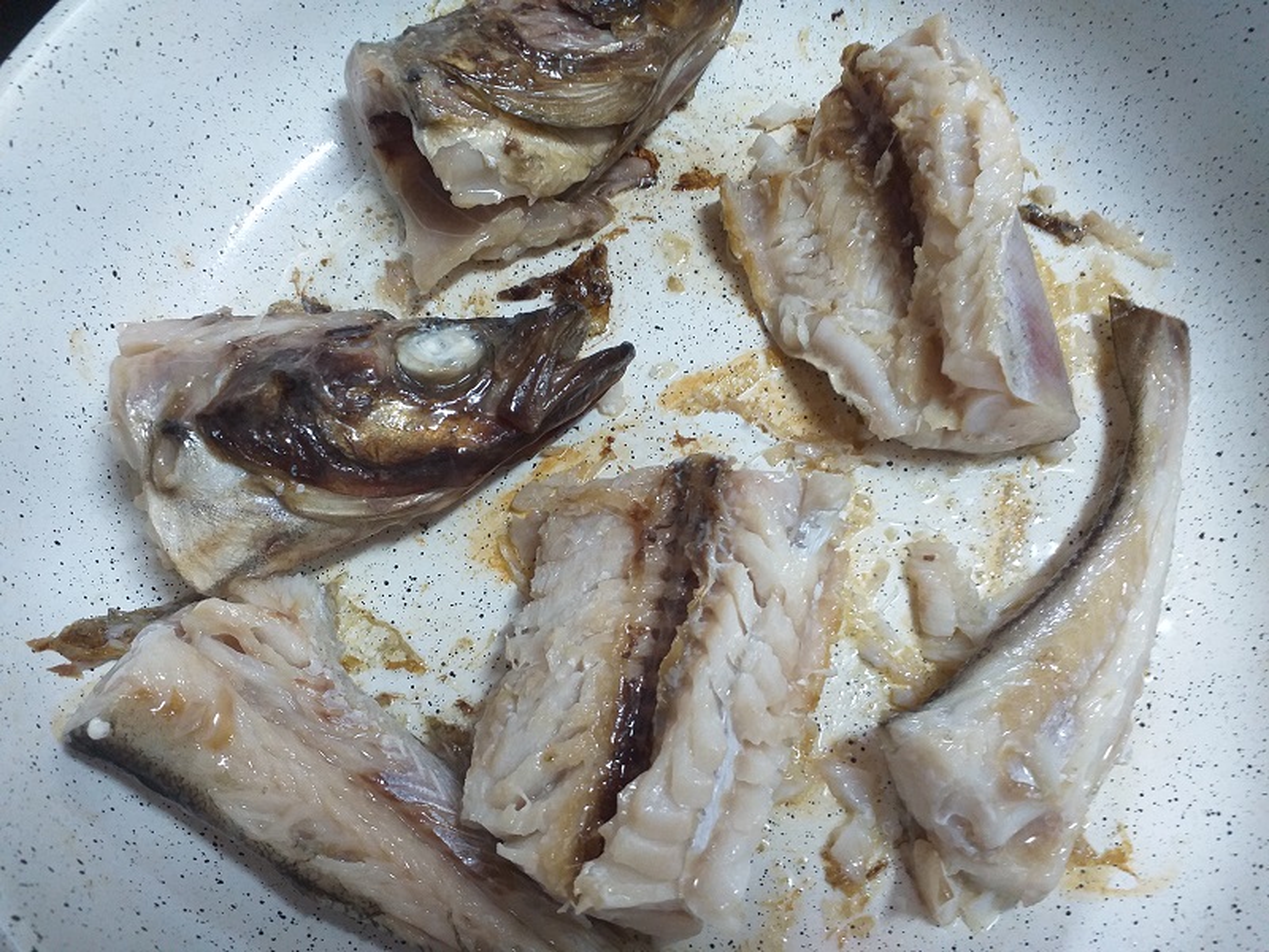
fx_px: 953
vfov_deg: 53.1
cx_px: 634
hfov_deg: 67.3
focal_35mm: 26
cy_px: 476
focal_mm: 3.6
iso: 160
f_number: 1.9
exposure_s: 1/33
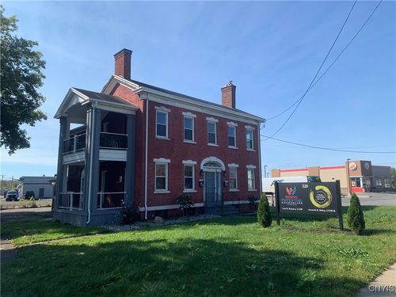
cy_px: 148
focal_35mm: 26
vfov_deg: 53.1
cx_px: 198
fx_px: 297
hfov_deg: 67.3
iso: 25
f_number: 1.8
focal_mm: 4.25
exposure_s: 1/1880
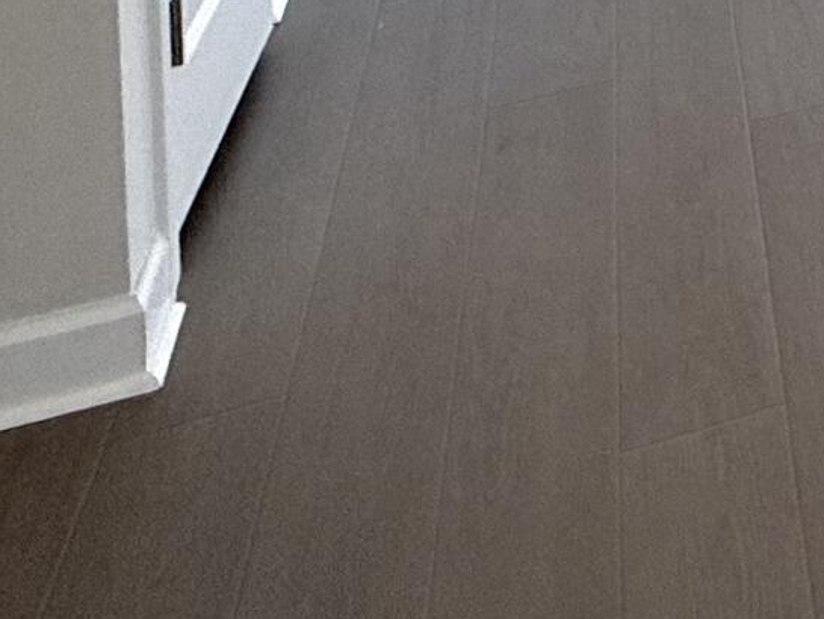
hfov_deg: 18.7
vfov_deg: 13.9
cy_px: -846
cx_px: 1541
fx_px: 1833
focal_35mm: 77
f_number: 2.2
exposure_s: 1/342
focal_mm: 2.22
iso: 64
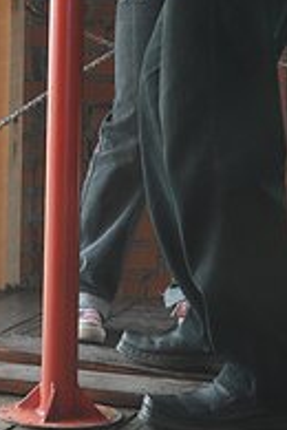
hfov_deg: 10.6
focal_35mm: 129
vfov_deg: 15.0
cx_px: 24
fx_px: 1543
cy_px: -174
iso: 400
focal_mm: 28
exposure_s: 1/100
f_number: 8
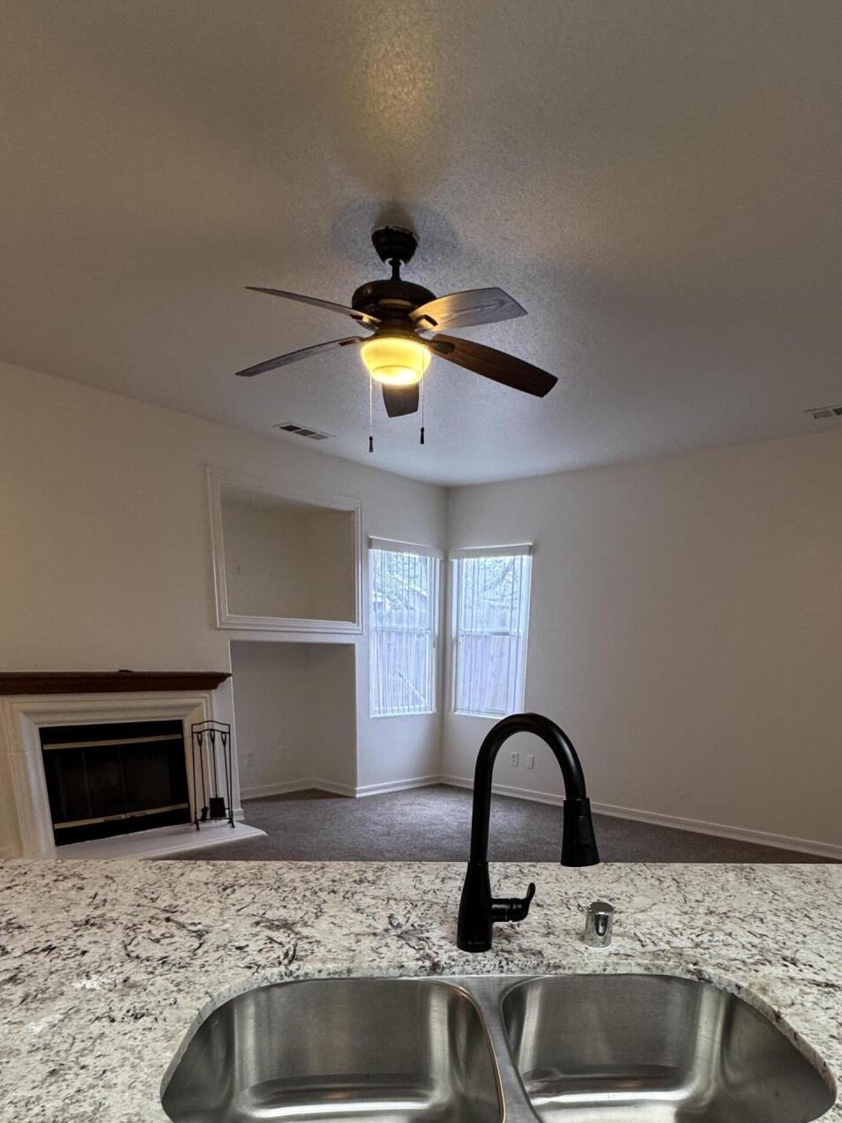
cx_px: 465
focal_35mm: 22
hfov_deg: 61.0
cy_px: 858
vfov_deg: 70.6
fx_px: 713
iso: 200
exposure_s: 1/60
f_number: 2.2
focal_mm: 2.22
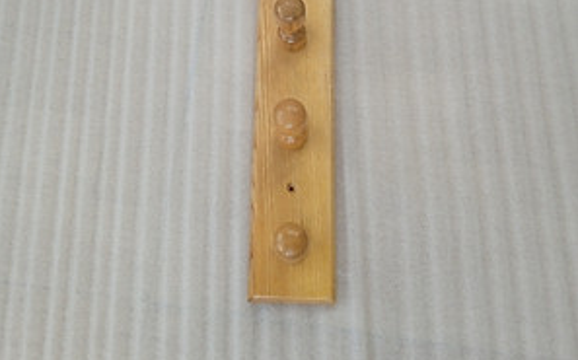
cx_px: 288
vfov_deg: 30.6
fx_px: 629
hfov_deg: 49.3
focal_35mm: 40
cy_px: 43
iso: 113
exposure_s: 1/100
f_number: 2.2
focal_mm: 3.43
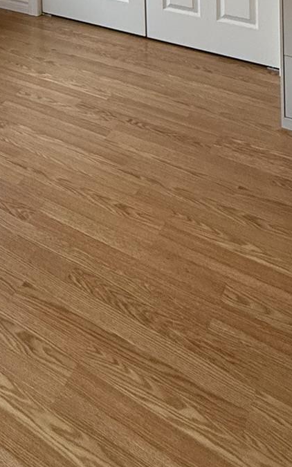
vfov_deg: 31.1
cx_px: 39
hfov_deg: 27.7
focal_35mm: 45
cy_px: -179
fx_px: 573
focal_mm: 2.22
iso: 400
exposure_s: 1/120
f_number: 2.2
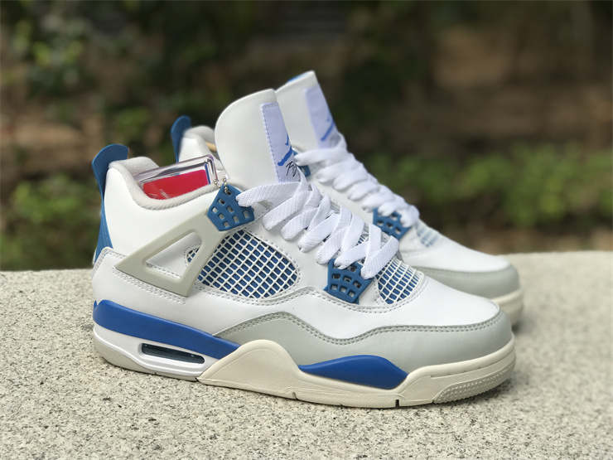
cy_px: 230
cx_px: 306
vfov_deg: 25.7
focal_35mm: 57
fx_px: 1009
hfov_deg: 33.8
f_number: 2.8
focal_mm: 6.6
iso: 20
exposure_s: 1/894
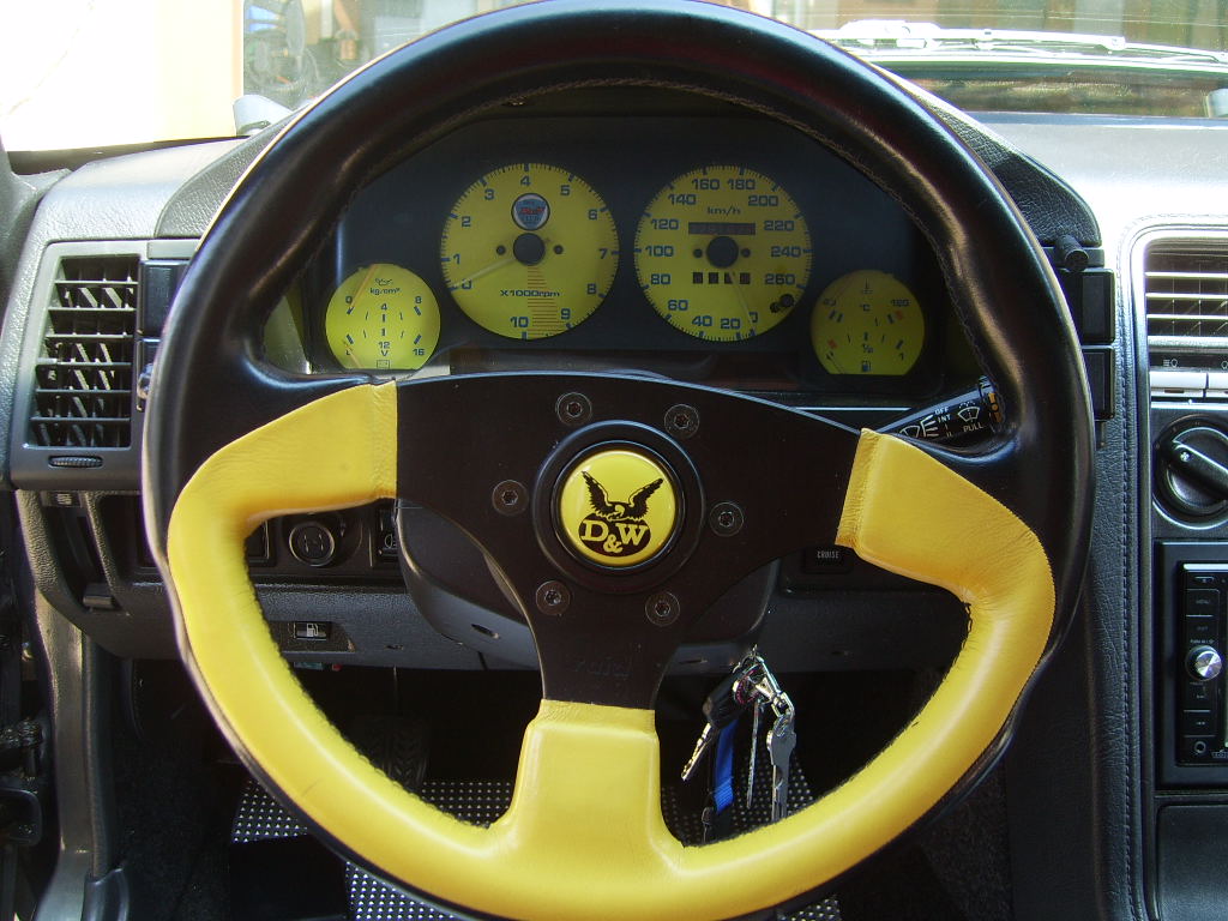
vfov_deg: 37.7
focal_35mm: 38
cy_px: 460
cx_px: 614
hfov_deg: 49.0
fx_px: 1348
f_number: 2.8
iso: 50
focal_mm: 7.8
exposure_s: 1/60
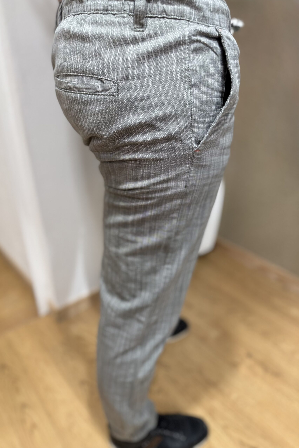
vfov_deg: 71.5
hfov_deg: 51.2
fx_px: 311
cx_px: 132
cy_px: 224
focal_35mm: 25
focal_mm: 6.76
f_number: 1.78
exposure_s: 1/100
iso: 100
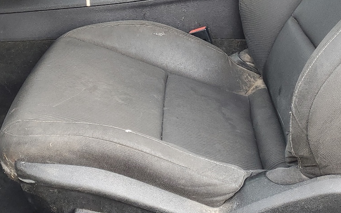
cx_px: 131
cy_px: -30
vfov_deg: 21.1
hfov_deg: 34.9
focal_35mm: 58
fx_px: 539
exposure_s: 1/125
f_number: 1.5
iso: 50
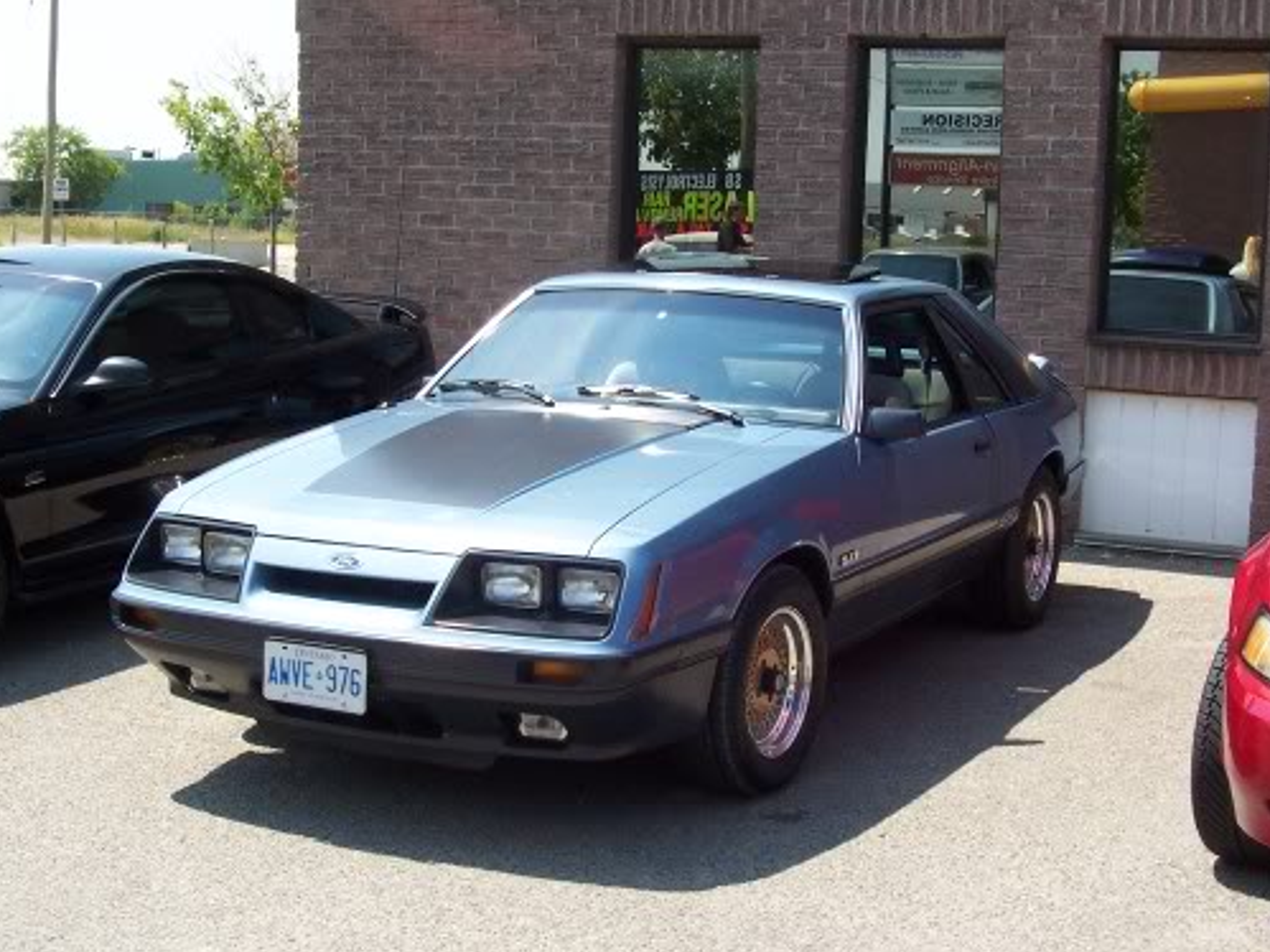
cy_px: 475
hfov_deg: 33.2
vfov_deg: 25.2
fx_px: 2127
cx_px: 631
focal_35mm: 58
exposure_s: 1/180
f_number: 6.7
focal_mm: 8.6
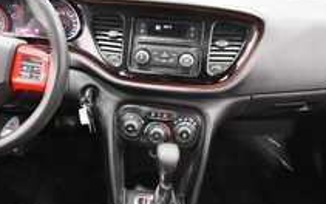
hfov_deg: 64.5
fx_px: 258
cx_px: 151
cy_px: 87
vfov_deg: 43.1
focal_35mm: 29
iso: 4000
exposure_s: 1/60
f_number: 4.5
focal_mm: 10
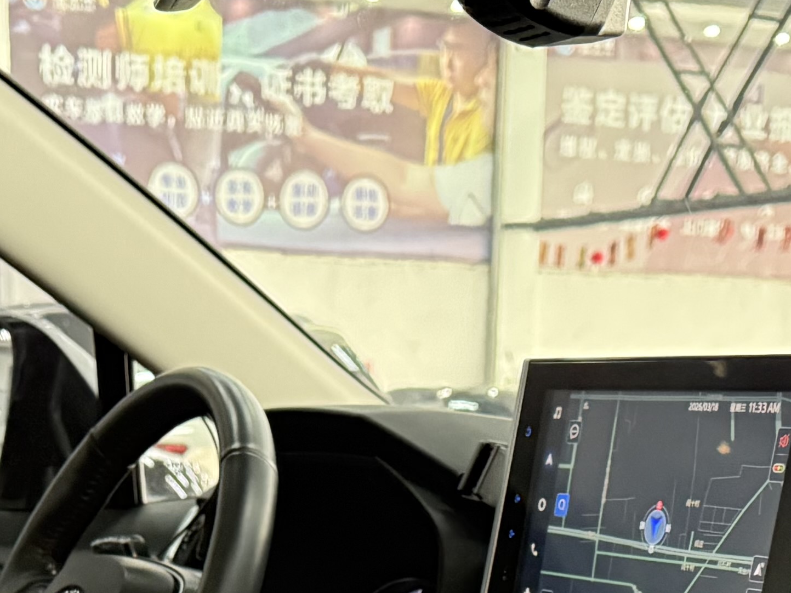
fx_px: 2171
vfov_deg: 14.2
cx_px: 311
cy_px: 976
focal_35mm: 95
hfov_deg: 20.6
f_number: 1.78
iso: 800
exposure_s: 1/44
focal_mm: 6.76
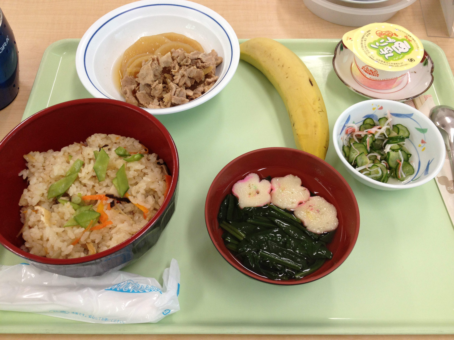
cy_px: 170
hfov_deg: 52.6
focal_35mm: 35
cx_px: 227
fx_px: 459
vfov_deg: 40.7
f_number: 2.4
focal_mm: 4.28
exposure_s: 1/60
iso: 80
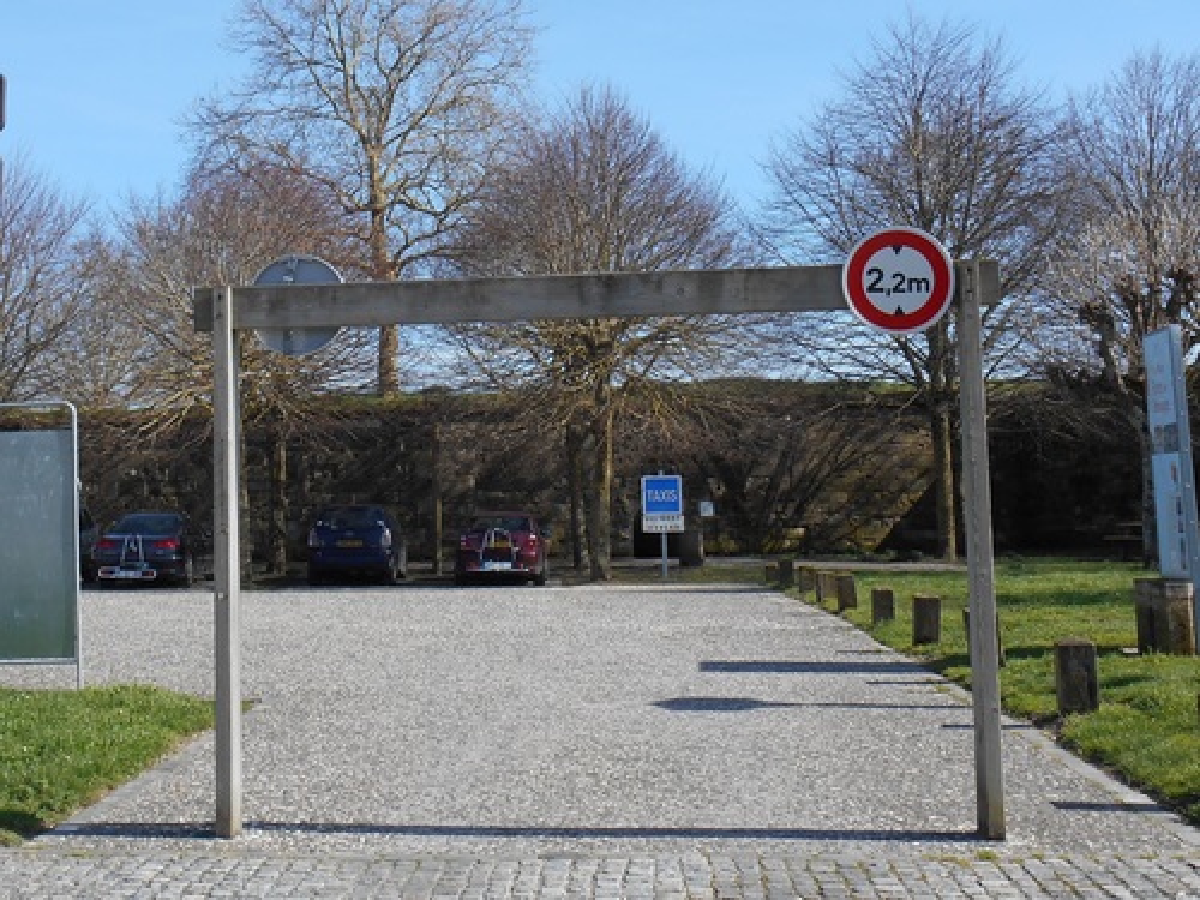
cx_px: 600
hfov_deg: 52.6
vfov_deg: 40.7
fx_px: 1213
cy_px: 450
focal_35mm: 35
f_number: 3.7
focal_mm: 6.3
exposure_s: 1/640
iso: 80
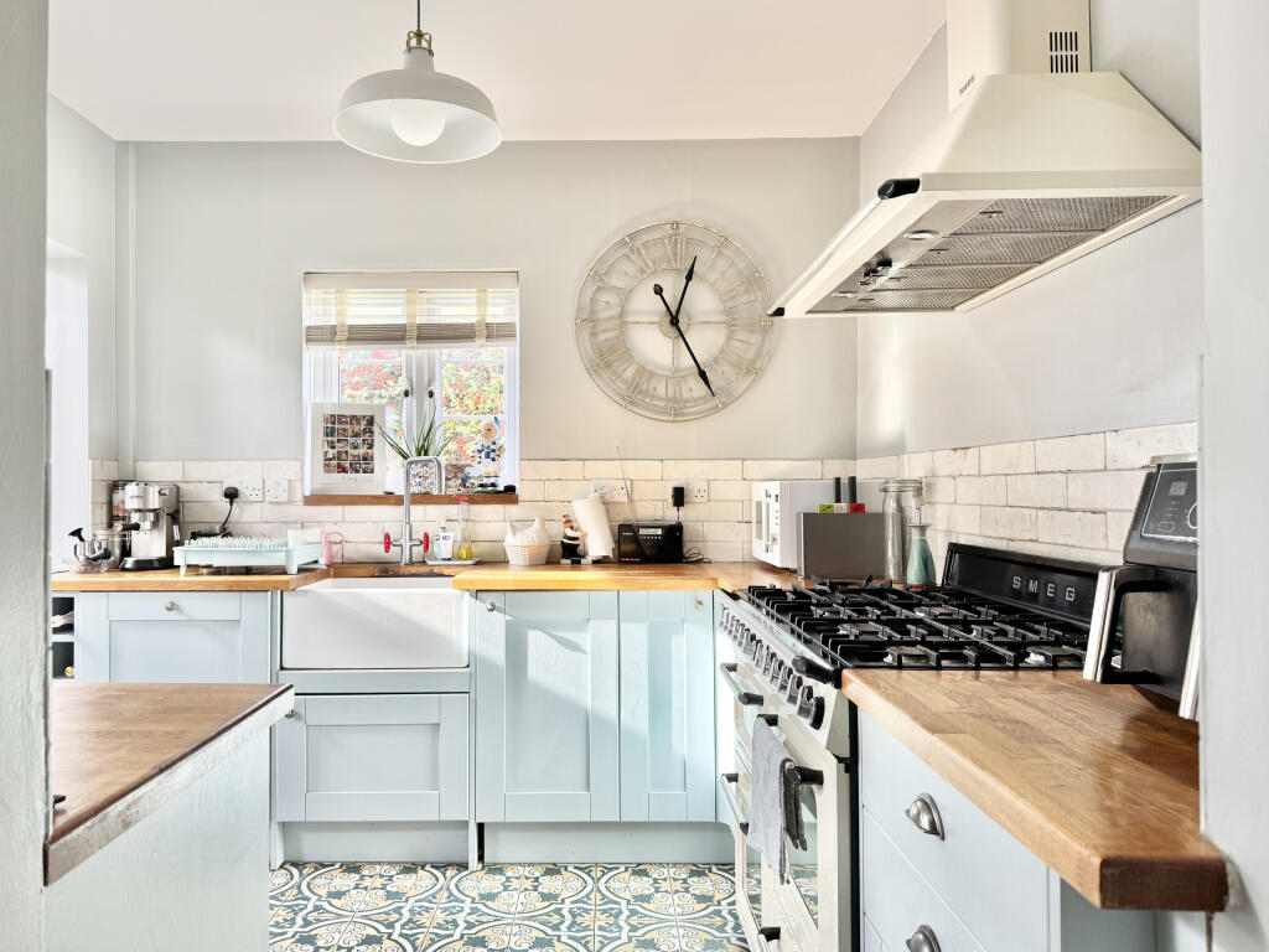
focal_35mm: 24
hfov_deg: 71.6
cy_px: 476
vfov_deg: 56.8
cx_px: 634
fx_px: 880
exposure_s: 1/100
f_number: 1.78
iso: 80
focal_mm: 6.76
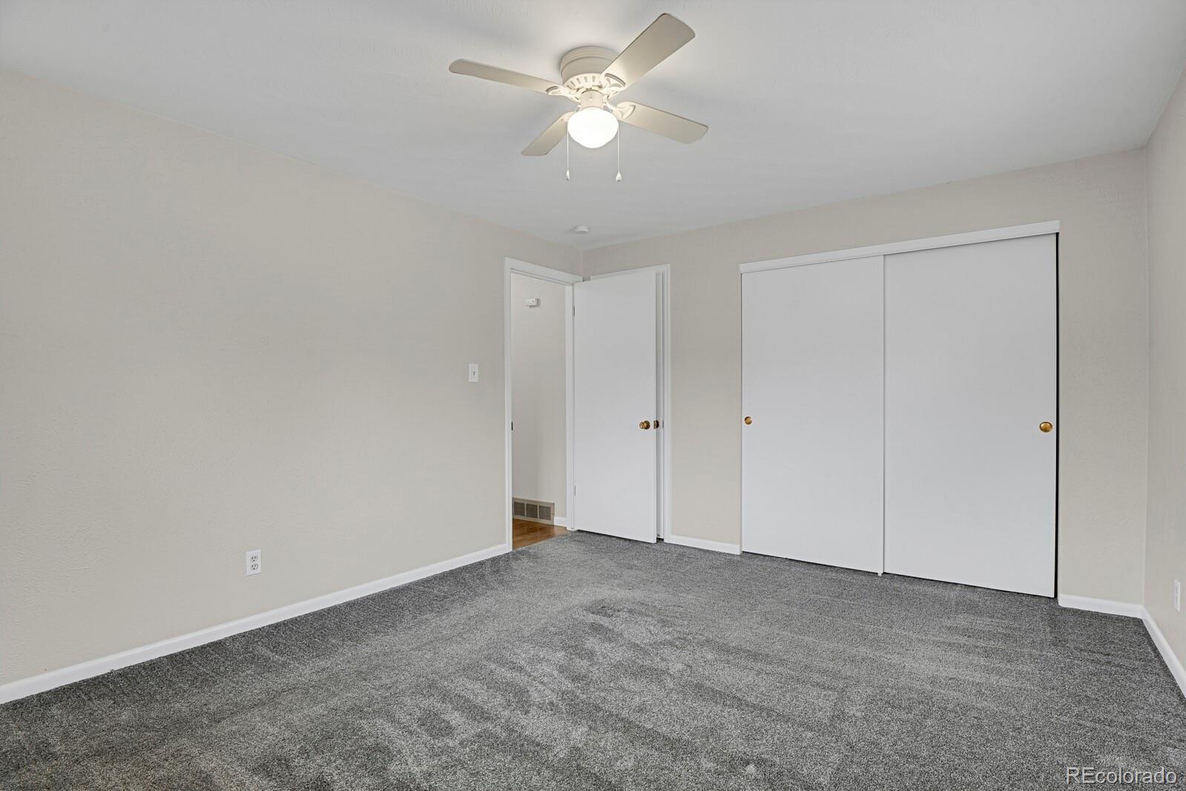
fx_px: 560
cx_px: 593
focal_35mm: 17
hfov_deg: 93.3
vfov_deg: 70.4
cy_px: 396
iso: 250
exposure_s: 4
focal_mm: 17
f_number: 8
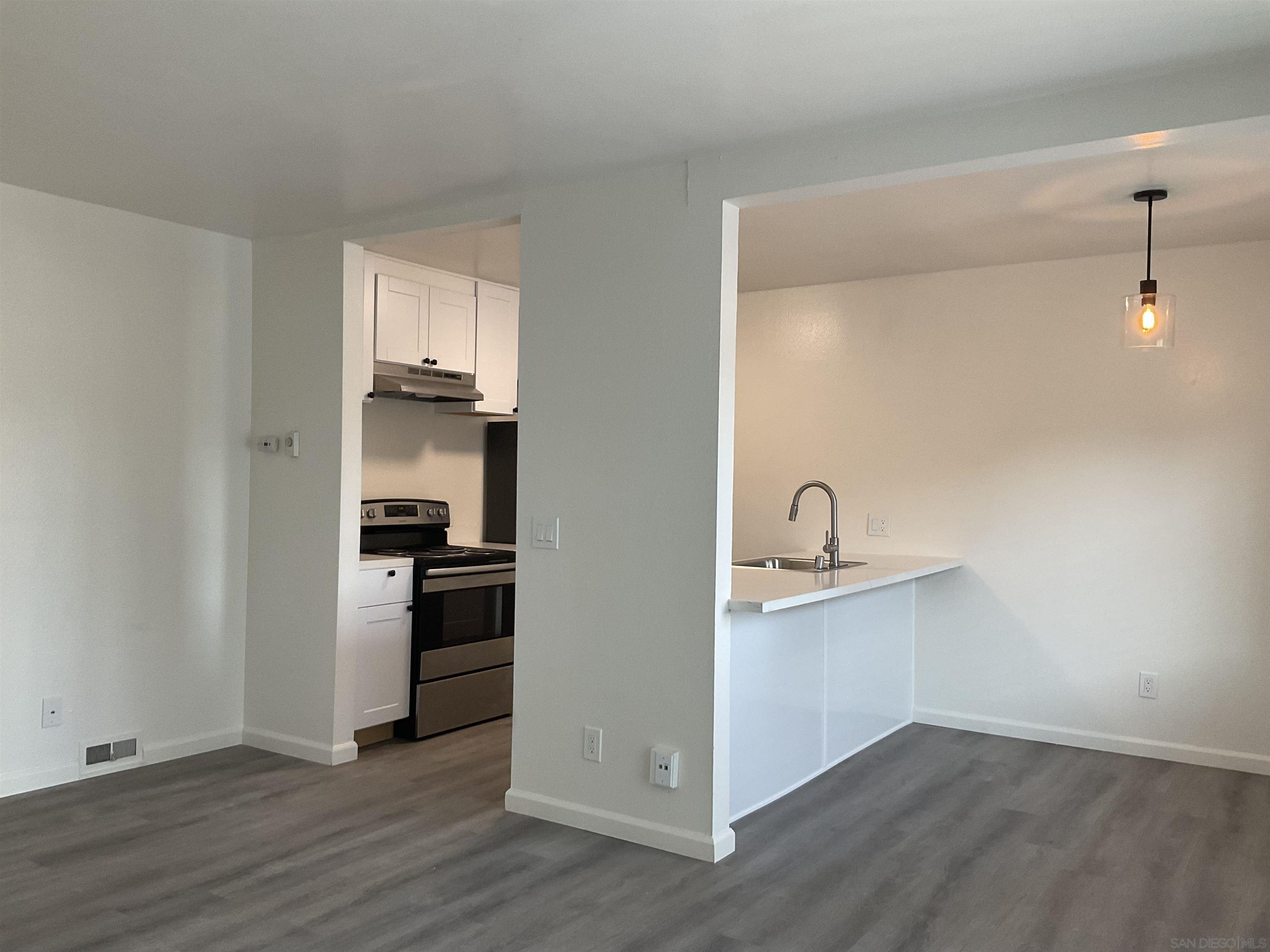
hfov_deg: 61.7
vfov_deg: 48.2
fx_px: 1064
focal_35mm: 29
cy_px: 476
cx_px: 635
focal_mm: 3
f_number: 1.8
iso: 64
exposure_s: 1/60
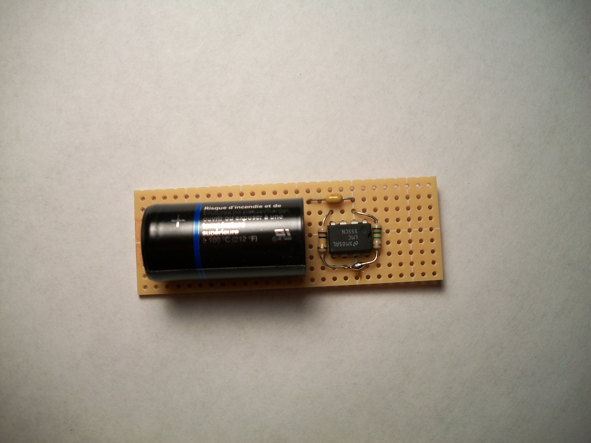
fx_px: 546
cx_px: 296
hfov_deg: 56.8
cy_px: 222
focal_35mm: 32
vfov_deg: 44.2
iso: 80
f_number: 2.9
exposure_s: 1/160
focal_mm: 5.7
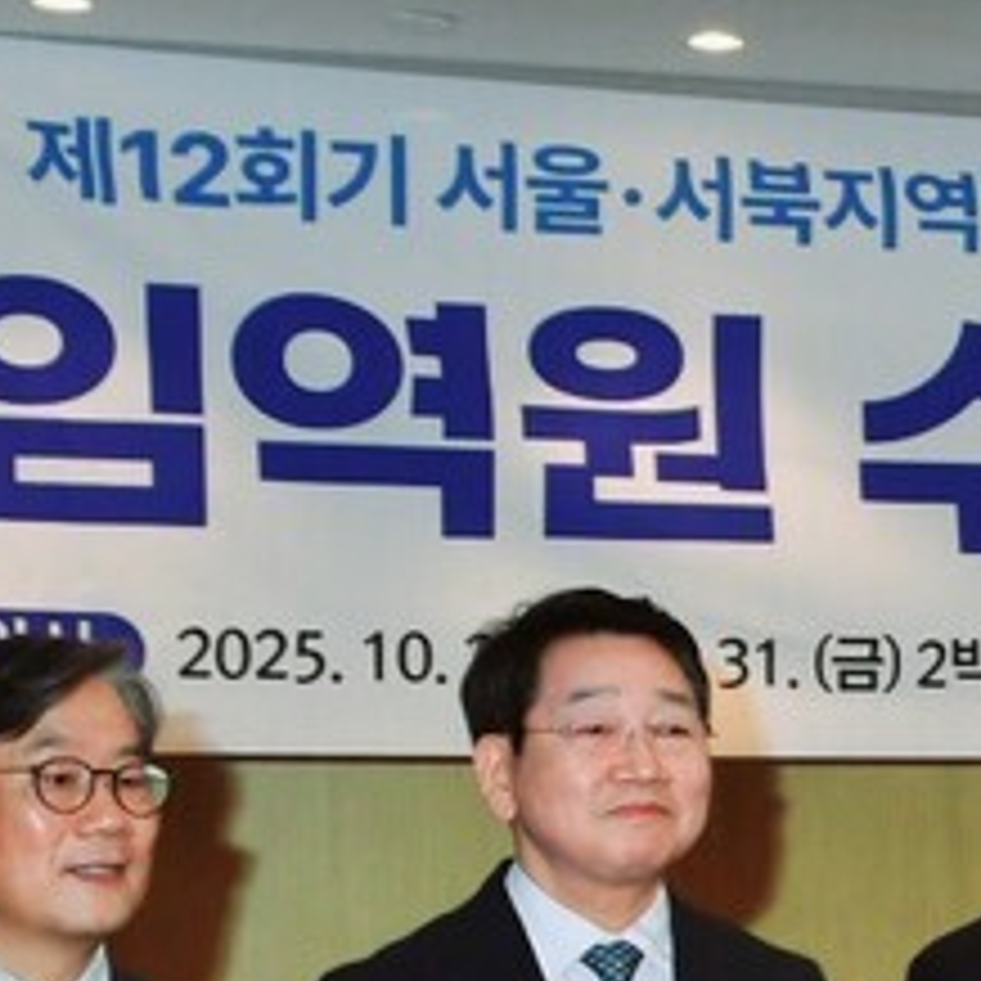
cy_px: 1116
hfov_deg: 11.9
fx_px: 4328
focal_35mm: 135
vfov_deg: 12.7
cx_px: 1809
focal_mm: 18
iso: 400
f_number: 5.6
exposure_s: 1/60.2
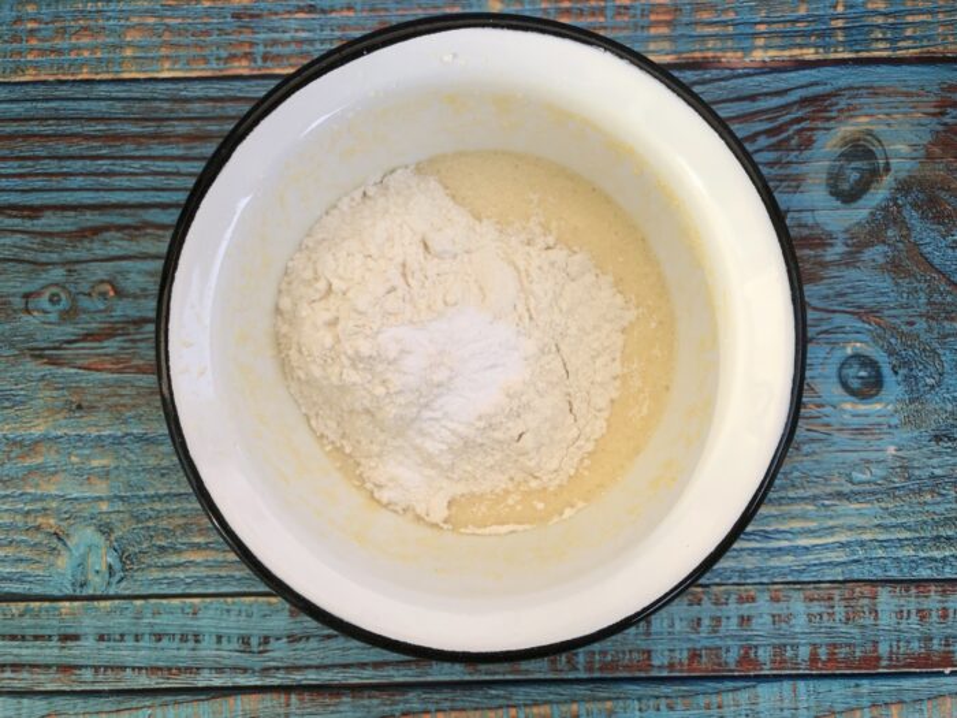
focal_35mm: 28
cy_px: 359
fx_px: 774
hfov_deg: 63.4
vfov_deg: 49.7
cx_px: 478
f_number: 1.8
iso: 20
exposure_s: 1/235
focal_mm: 4
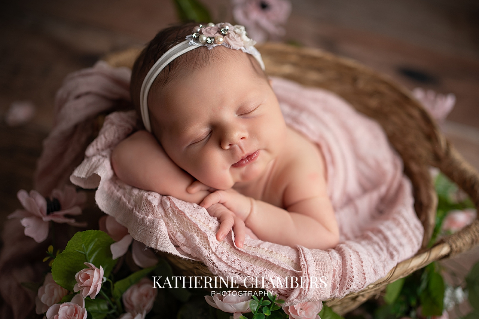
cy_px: 160
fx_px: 466
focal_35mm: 35
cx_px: 240
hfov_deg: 54.4
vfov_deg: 37.8
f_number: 2.2
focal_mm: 35
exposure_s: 1/160
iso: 80
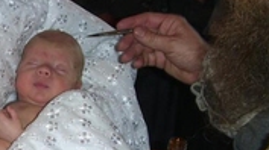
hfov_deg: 23.4
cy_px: 109
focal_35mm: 86
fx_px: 613
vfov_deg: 14.0
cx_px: -17
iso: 50
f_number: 3.5
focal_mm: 6.3
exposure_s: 1/30
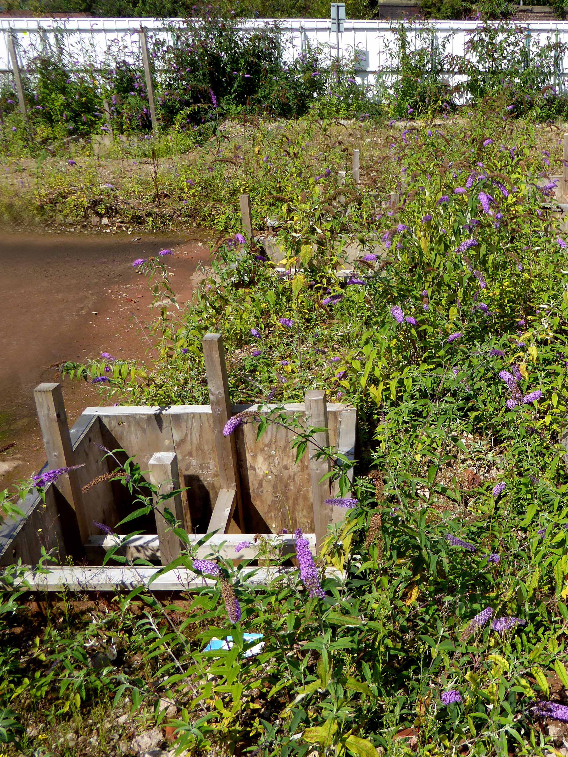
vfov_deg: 50.1
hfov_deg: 36.5
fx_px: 809
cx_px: 498
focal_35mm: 37
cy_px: 387
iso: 100
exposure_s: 1/800
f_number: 3.4
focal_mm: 4.7
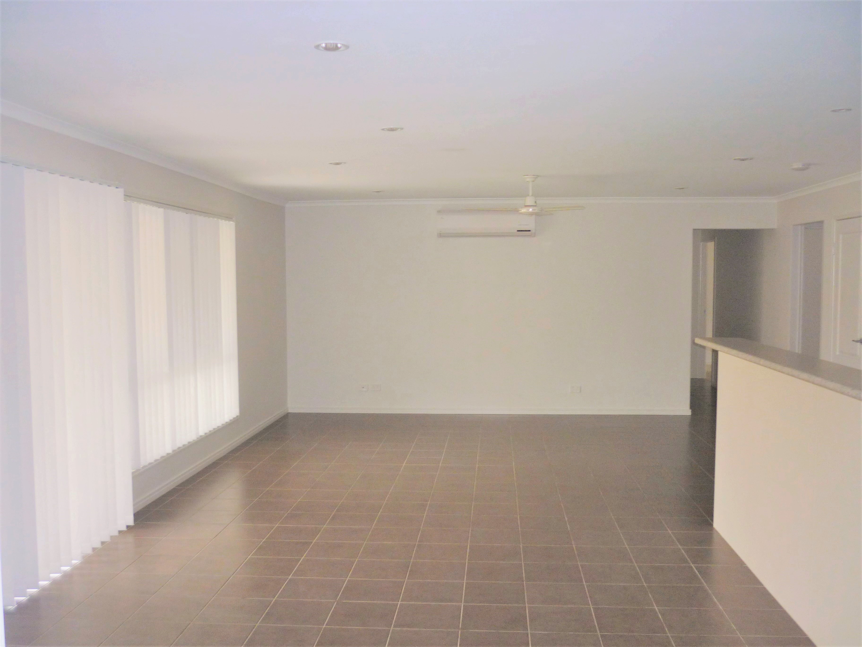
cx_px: 431
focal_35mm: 33
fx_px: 822
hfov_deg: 55.4
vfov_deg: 42.9
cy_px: 324
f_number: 2.8
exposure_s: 1/30
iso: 80
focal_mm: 5.5
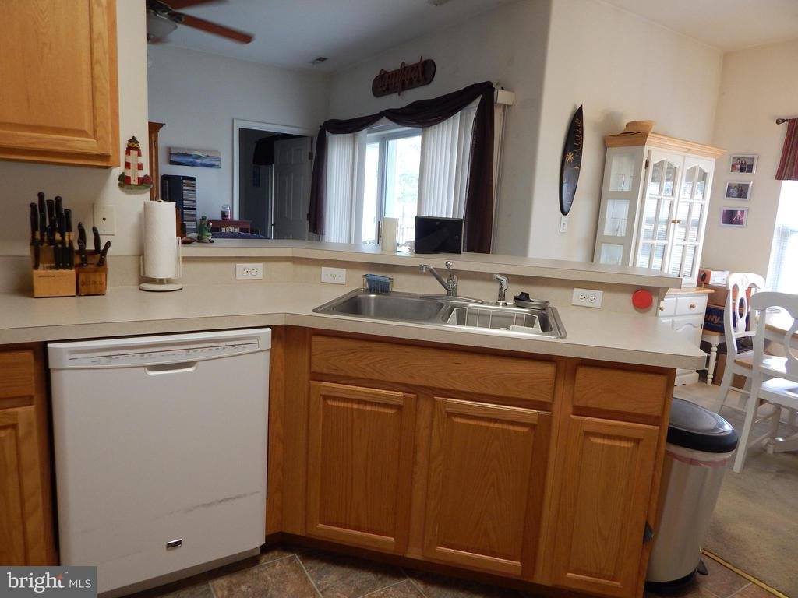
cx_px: 399
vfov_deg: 61.1
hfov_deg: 76.4
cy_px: 299
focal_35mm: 22
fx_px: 507
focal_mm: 4
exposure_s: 1/30
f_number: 3
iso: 160
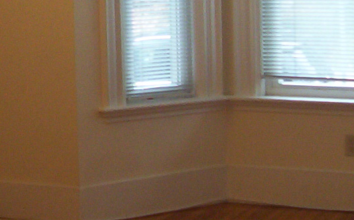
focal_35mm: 117
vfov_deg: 11.1
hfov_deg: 17.8
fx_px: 1128
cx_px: 98
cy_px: -2
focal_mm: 5.54
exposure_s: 1/30
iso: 140
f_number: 2.76
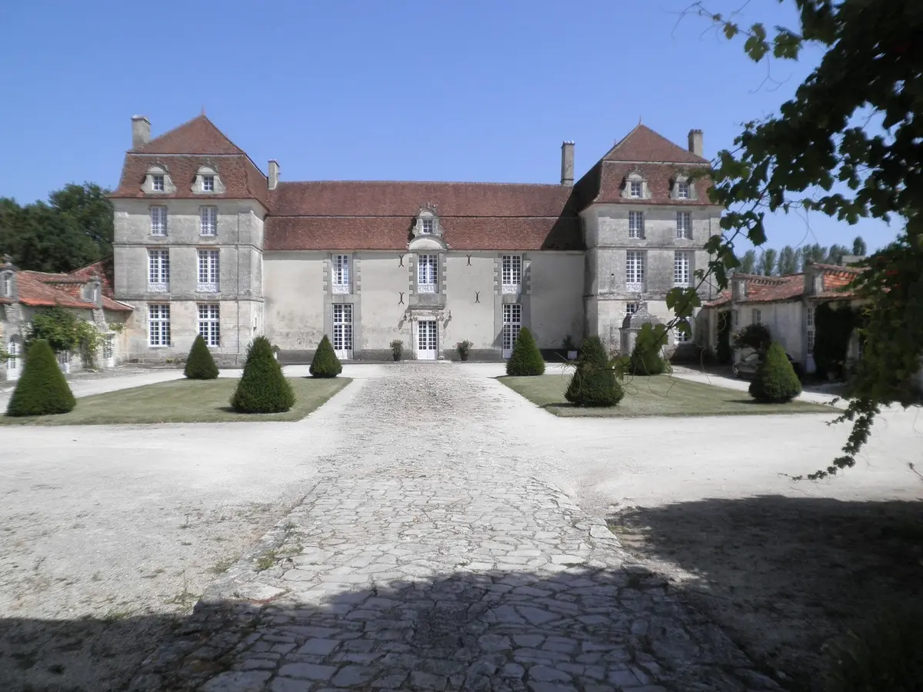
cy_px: 346
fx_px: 693
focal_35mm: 26
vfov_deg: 53.1
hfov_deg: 67.3
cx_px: 462
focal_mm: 4.7
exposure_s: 1/200
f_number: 7.8
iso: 64
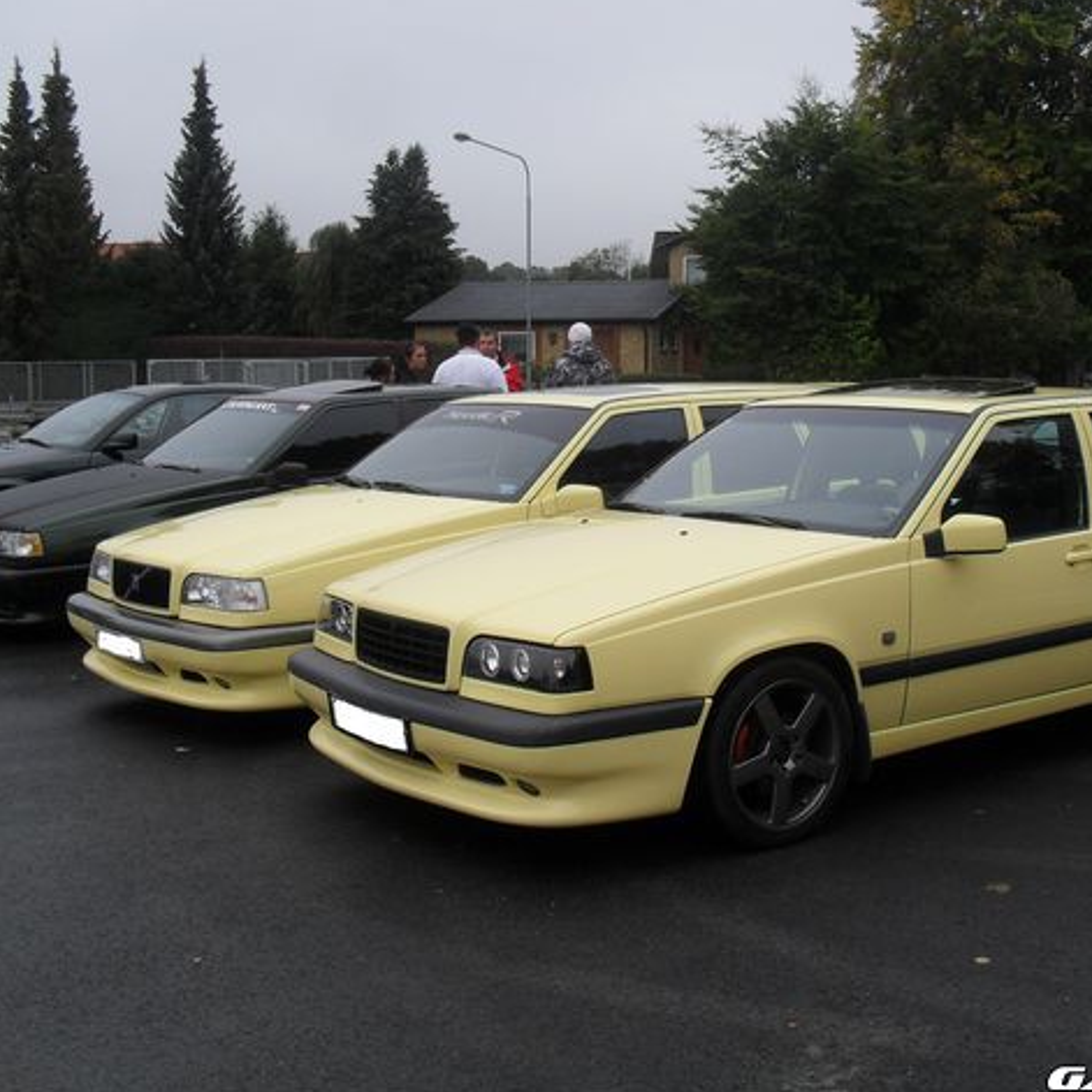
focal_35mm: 42
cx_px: 702
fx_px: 1499
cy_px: 545
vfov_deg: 40.0
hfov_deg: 39.7
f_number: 3.2
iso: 100
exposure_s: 1/500
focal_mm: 6.3
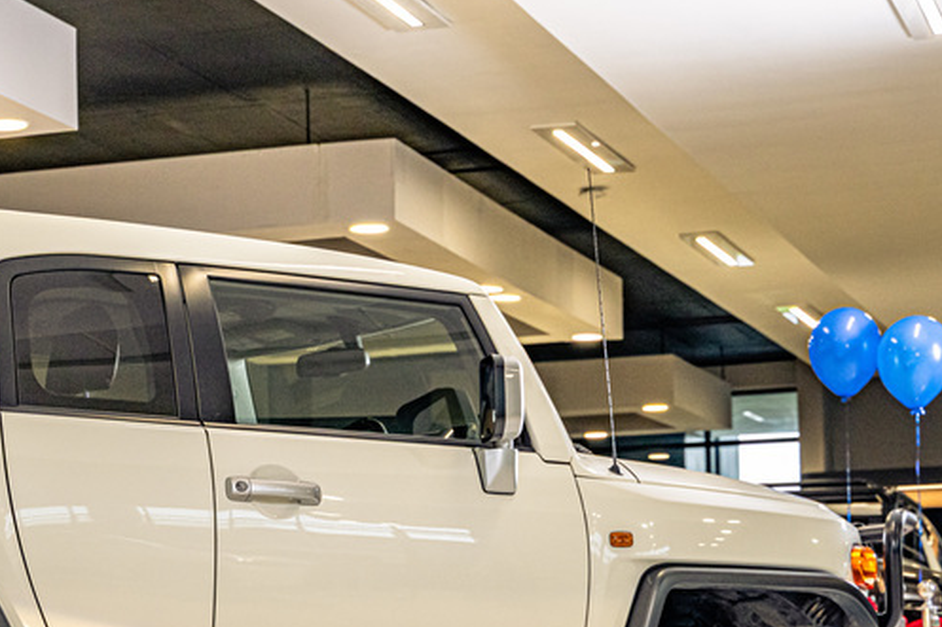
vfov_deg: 13.1
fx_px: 2694
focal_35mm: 103
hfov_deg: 19.5
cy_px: 619
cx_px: 124
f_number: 4.5
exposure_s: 1/200
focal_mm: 50
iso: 500
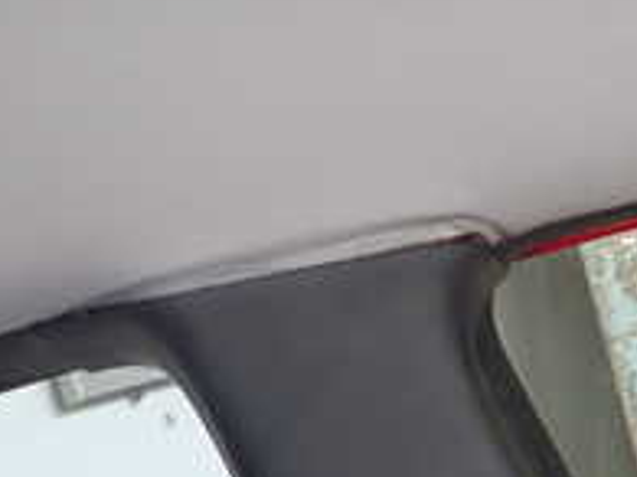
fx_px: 1416
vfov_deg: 17.8
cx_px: 546
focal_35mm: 77
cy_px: 631
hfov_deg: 24.8
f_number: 2
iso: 160
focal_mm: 4.5
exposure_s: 1/60
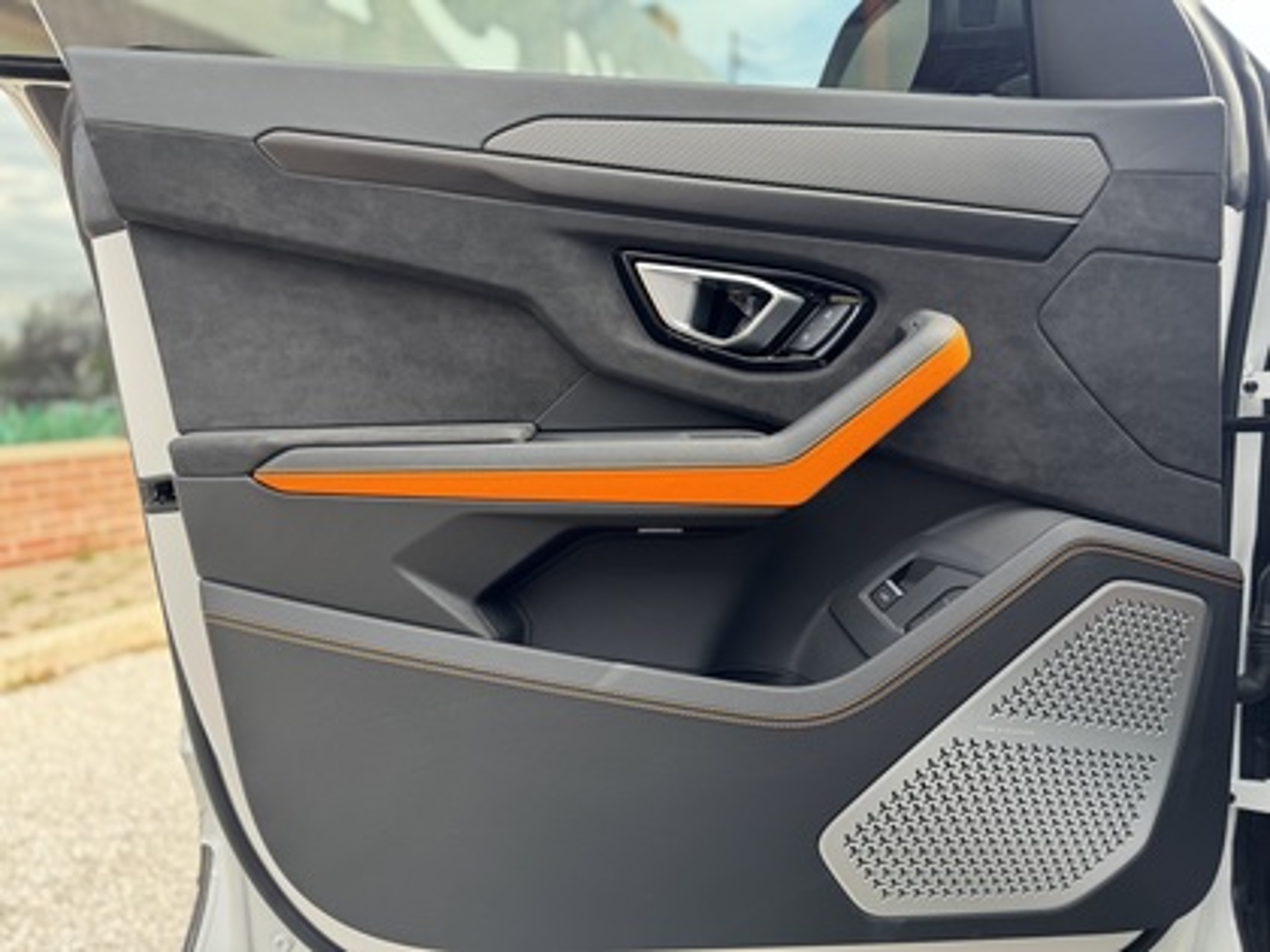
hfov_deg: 71.6
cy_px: 476
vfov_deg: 56.8
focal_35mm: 24
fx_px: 881
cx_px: 635
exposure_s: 1/191
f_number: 1.78
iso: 80
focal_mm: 6.76
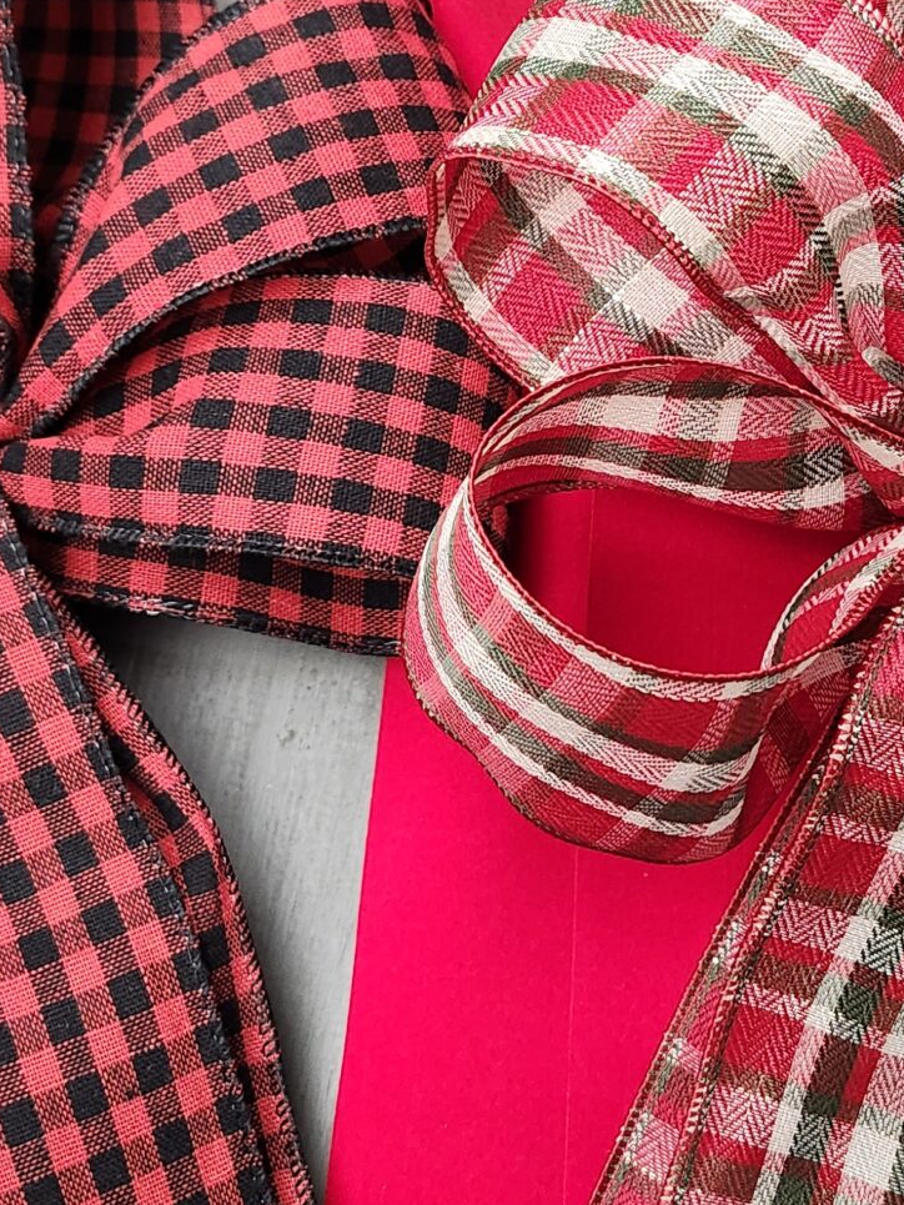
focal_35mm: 61
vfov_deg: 31.5
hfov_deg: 23.9
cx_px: 628
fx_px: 2124
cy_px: 411
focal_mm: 5.54
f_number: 1.8
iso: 400
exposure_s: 1/120
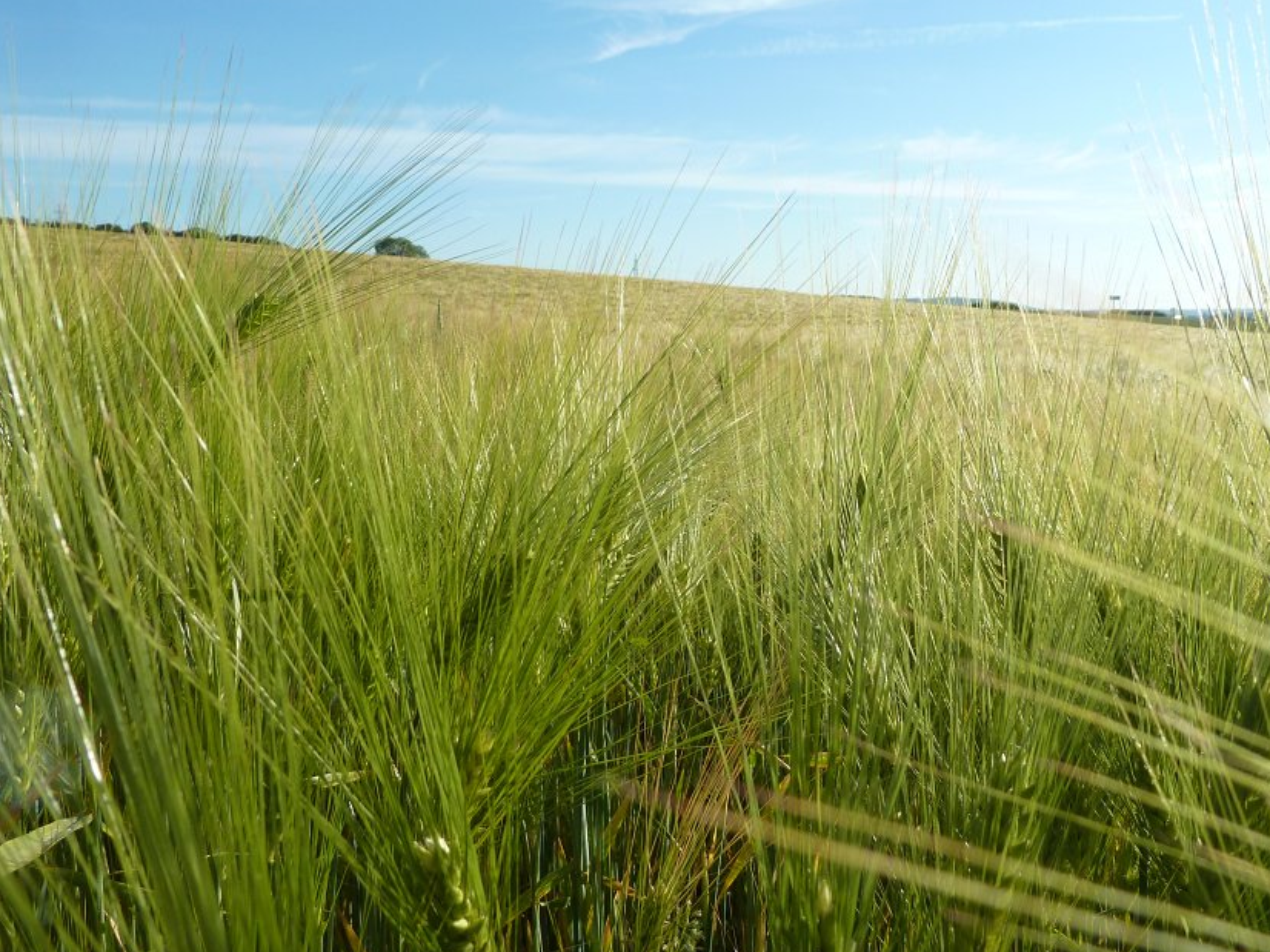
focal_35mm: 31
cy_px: 452
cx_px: 687
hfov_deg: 58.3
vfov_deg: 45.4
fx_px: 1137
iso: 80
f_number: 4
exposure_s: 1/500
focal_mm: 4.1
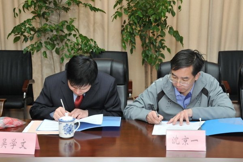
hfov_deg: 37.9
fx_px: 354
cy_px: 81
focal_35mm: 52
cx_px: 122
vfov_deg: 25.8
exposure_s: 1/80
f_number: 7.1
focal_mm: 35
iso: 1000
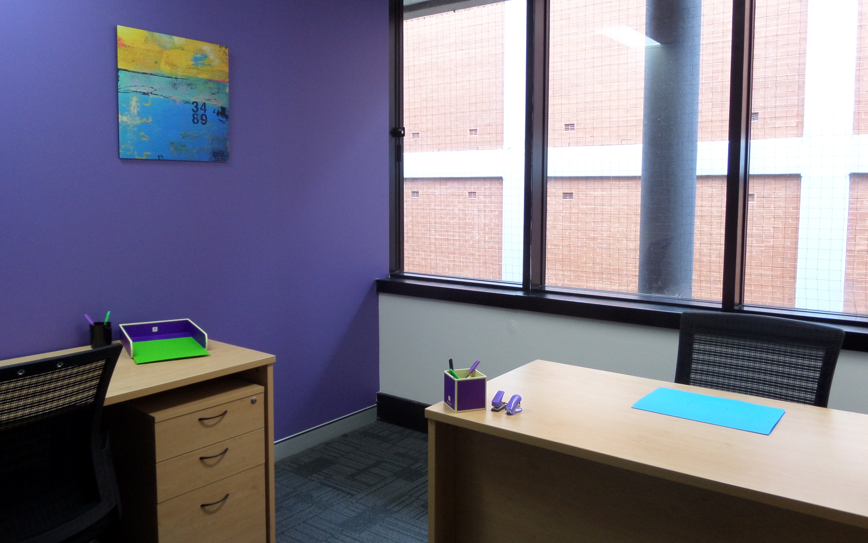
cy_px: 249
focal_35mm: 28
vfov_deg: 44.5
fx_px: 662
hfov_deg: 66.5
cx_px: 436
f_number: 3.4
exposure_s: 1/10
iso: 160
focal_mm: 4.3
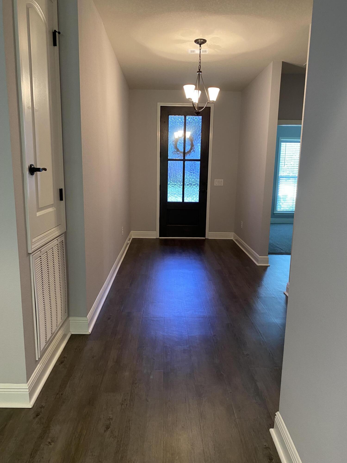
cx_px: 174
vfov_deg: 67.3
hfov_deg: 53.1
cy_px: 232
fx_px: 348
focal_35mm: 26
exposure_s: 1/60
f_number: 1.8
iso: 250
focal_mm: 4.25
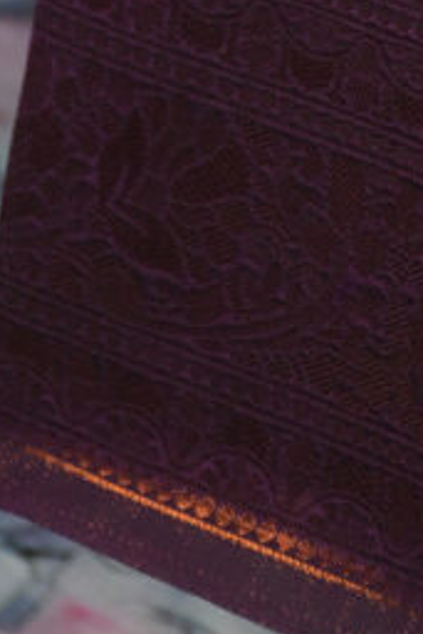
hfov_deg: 2.9
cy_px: -186
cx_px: 517
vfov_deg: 4.3
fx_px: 8342
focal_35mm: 474
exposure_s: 1/160
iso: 2000
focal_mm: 90
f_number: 5.3
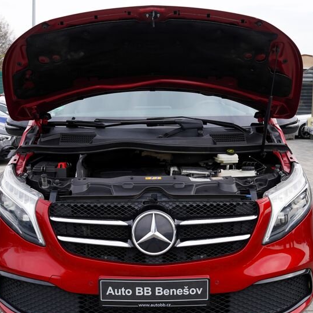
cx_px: 150
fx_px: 491
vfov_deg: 35.2
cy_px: 192
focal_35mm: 48
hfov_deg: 35.4
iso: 100
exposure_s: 1/125
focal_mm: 30
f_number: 5.6
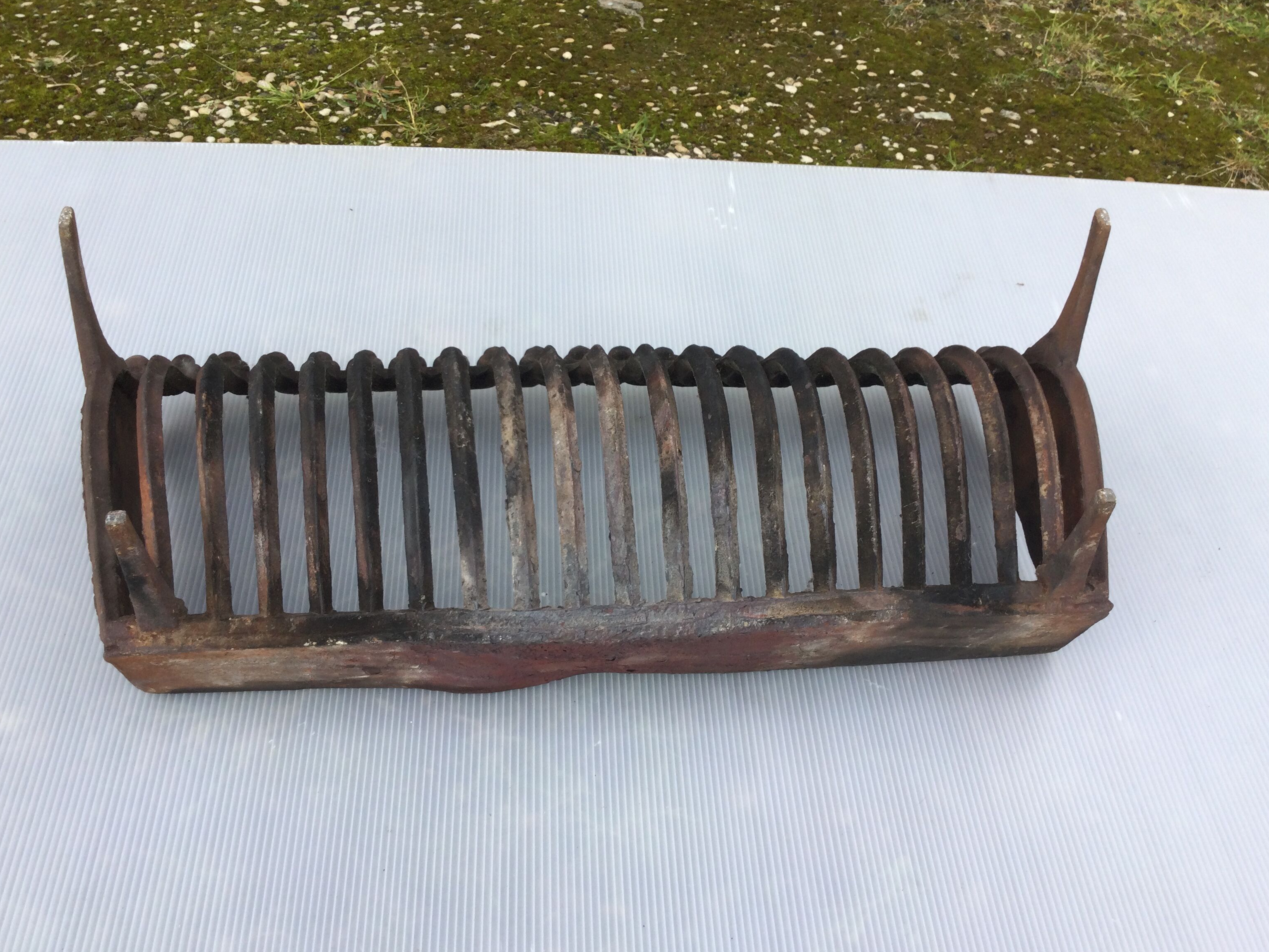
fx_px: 1210
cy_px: 467
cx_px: 611
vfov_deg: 42.9
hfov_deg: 55.3
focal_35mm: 33
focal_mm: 3.3
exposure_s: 1/129
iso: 25
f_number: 2.4
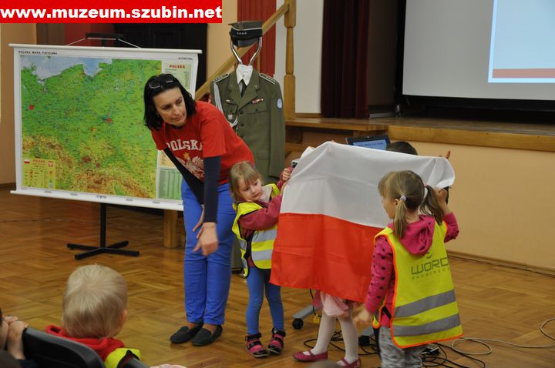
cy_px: 184
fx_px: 970
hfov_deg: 31.9
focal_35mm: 63
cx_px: 278
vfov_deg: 21.5
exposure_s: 1/50
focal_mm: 42
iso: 800
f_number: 4.8
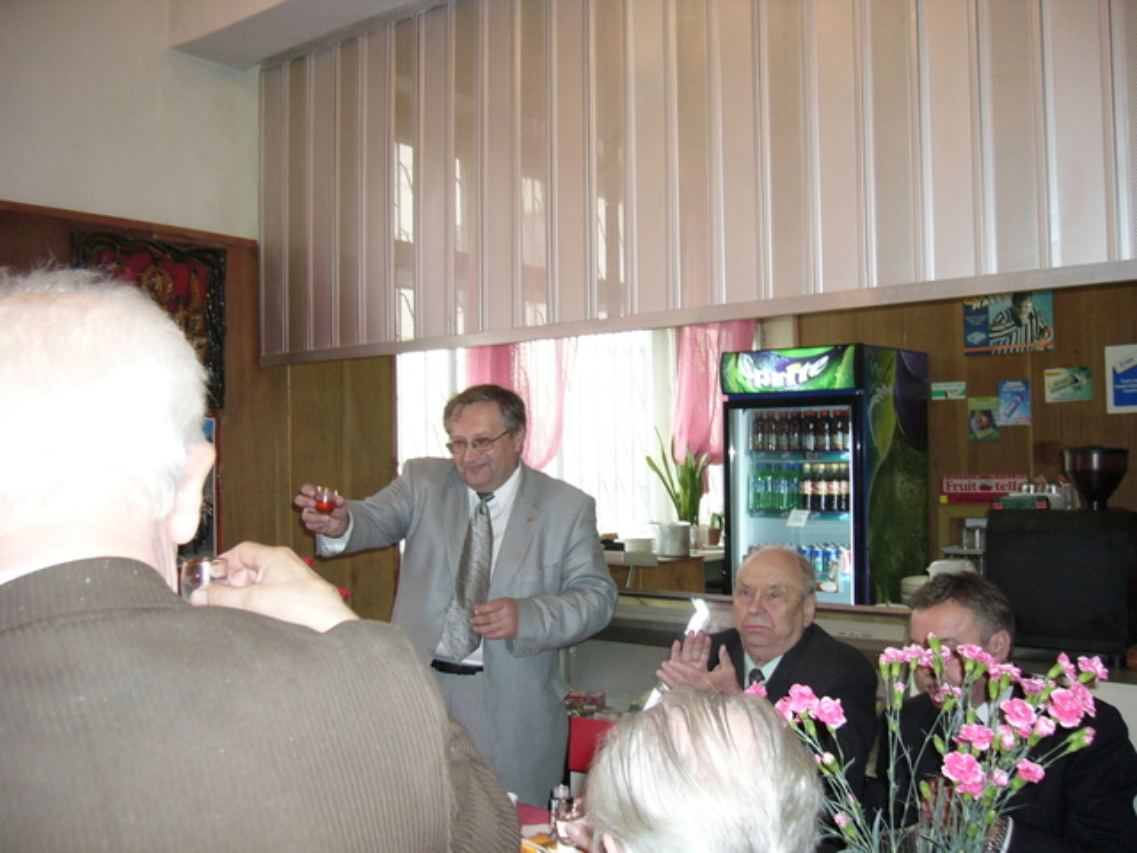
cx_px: 568
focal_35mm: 35
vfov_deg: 40.7
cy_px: 426
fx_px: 1150
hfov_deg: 52.6
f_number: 2.8
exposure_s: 1/60
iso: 200
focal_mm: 5.8
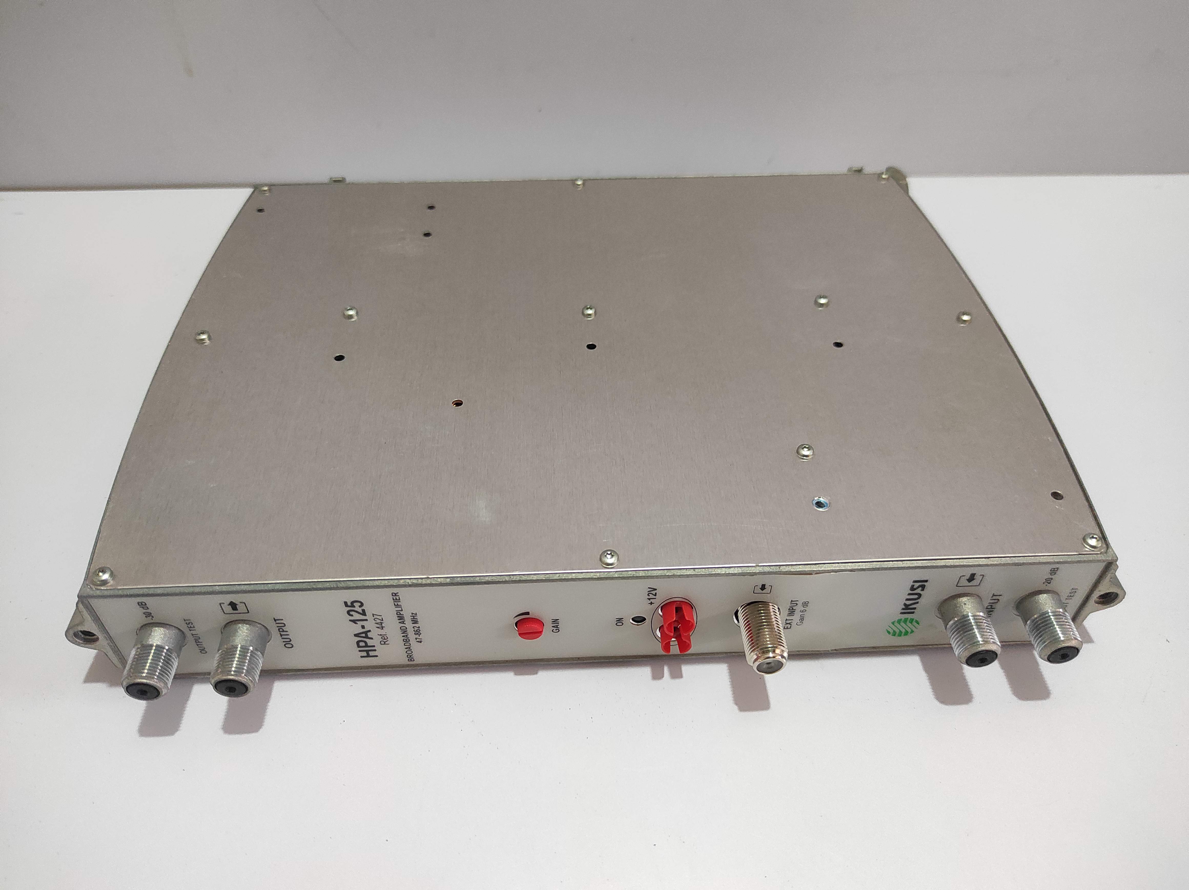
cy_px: 445
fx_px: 858
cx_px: 594
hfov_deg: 69.4
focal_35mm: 25
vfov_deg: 54.8
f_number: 1.89
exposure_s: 1/33
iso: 470
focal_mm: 5.43
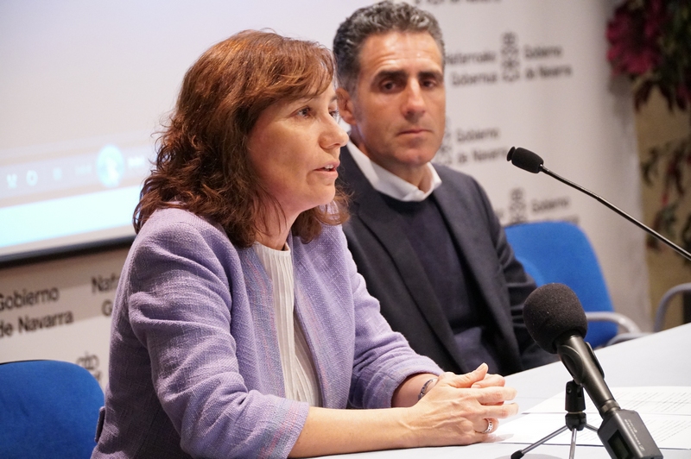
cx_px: 346
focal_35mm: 114
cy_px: 230
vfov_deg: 12.0
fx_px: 2186
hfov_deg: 18.0
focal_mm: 76
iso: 6400
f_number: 4
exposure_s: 1/80
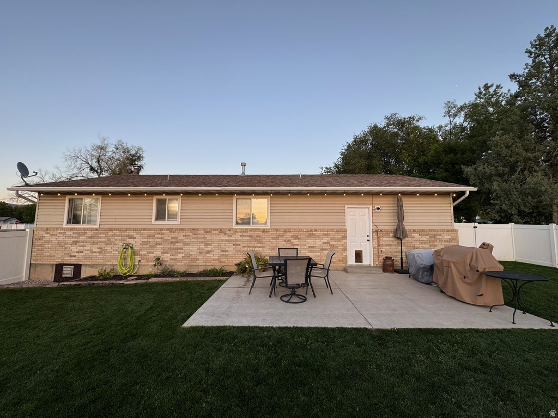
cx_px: 279
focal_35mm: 14
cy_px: 209
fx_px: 226
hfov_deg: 102.1
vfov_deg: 85.7
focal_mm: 2.22
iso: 40
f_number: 2.2
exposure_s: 1/154
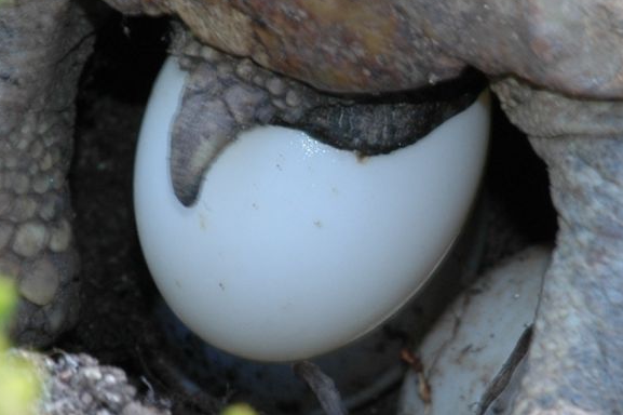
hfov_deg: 3.2
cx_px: 321
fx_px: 11051
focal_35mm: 639
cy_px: 254
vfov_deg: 2.1
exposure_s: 1/13
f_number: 13
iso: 200
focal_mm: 120
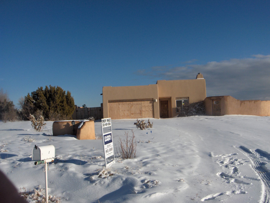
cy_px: 102
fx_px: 305
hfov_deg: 47.8
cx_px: 135
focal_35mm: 39
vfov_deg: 36.9
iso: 100
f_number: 4.8
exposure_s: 1/2041
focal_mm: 8
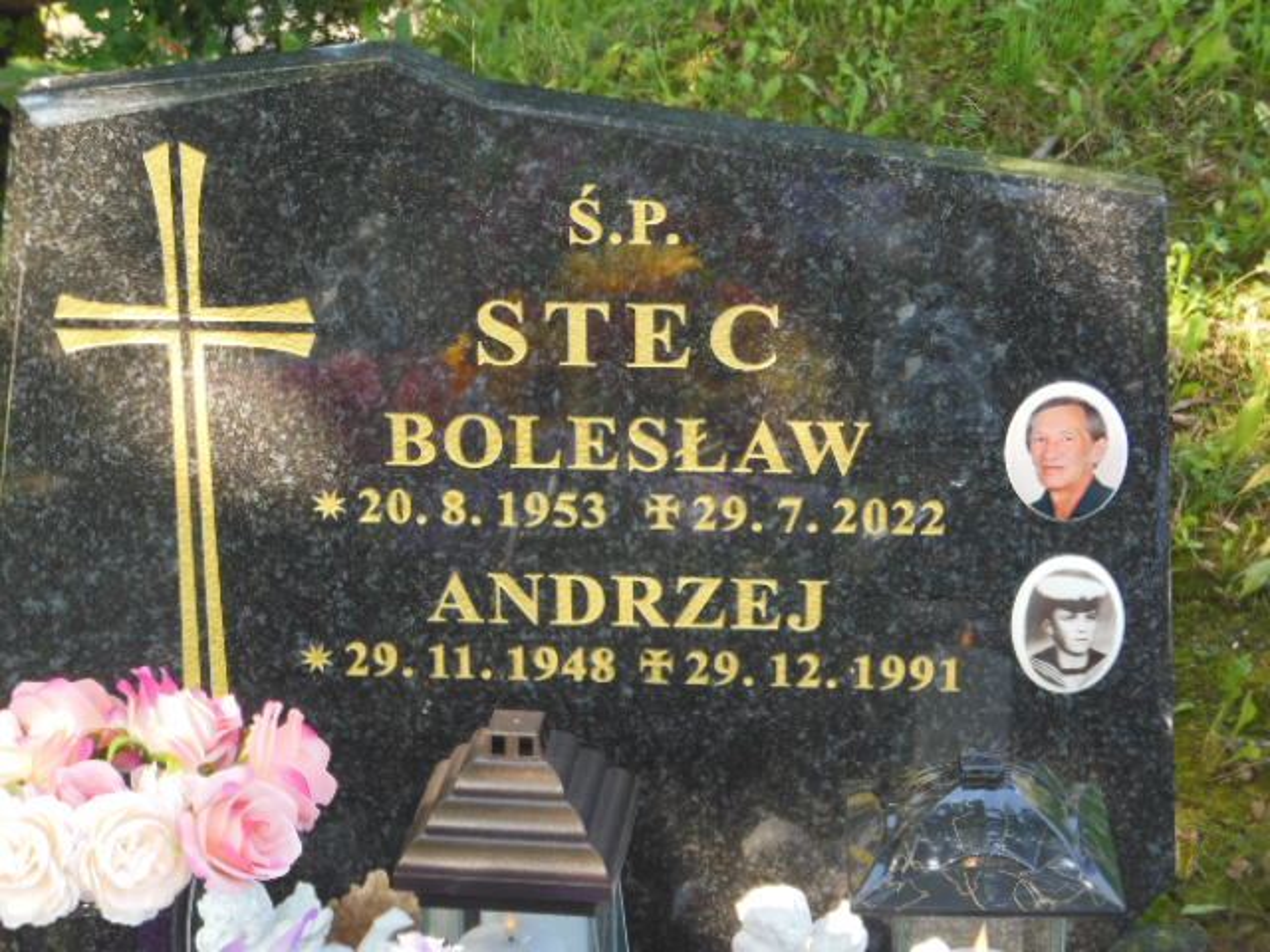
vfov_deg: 17.0
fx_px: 3192
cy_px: 476
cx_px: 635
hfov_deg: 22.5
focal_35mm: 87
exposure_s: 1/60
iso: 200
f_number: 4.6
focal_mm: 15.5
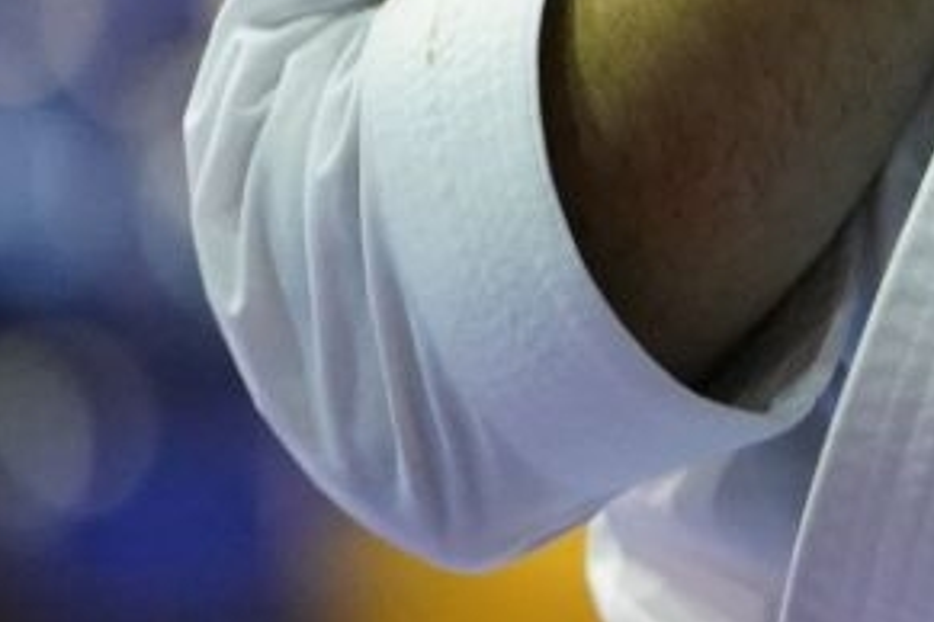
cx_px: 1444
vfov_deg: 1.4
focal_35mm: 979
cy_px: -372
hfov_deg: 2.1
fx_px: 25398
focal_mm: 158
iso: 4000
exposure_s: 1/250
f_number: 2.8
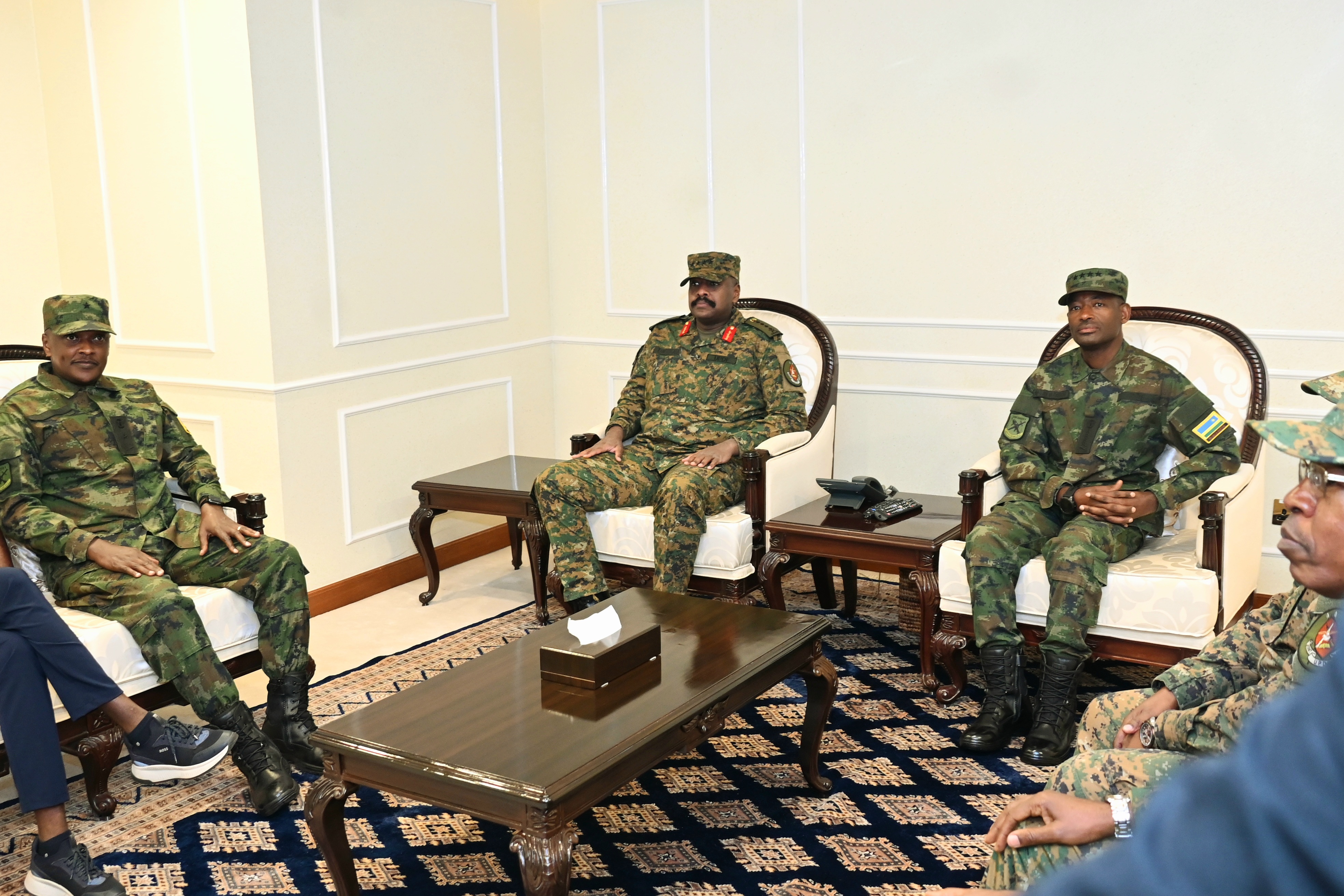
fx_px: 1344
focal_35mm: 36
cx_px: 672
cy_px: 448
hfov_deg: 53.1
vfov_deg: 36.9
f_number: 4
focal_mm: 24
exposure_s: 1/40
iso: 1600
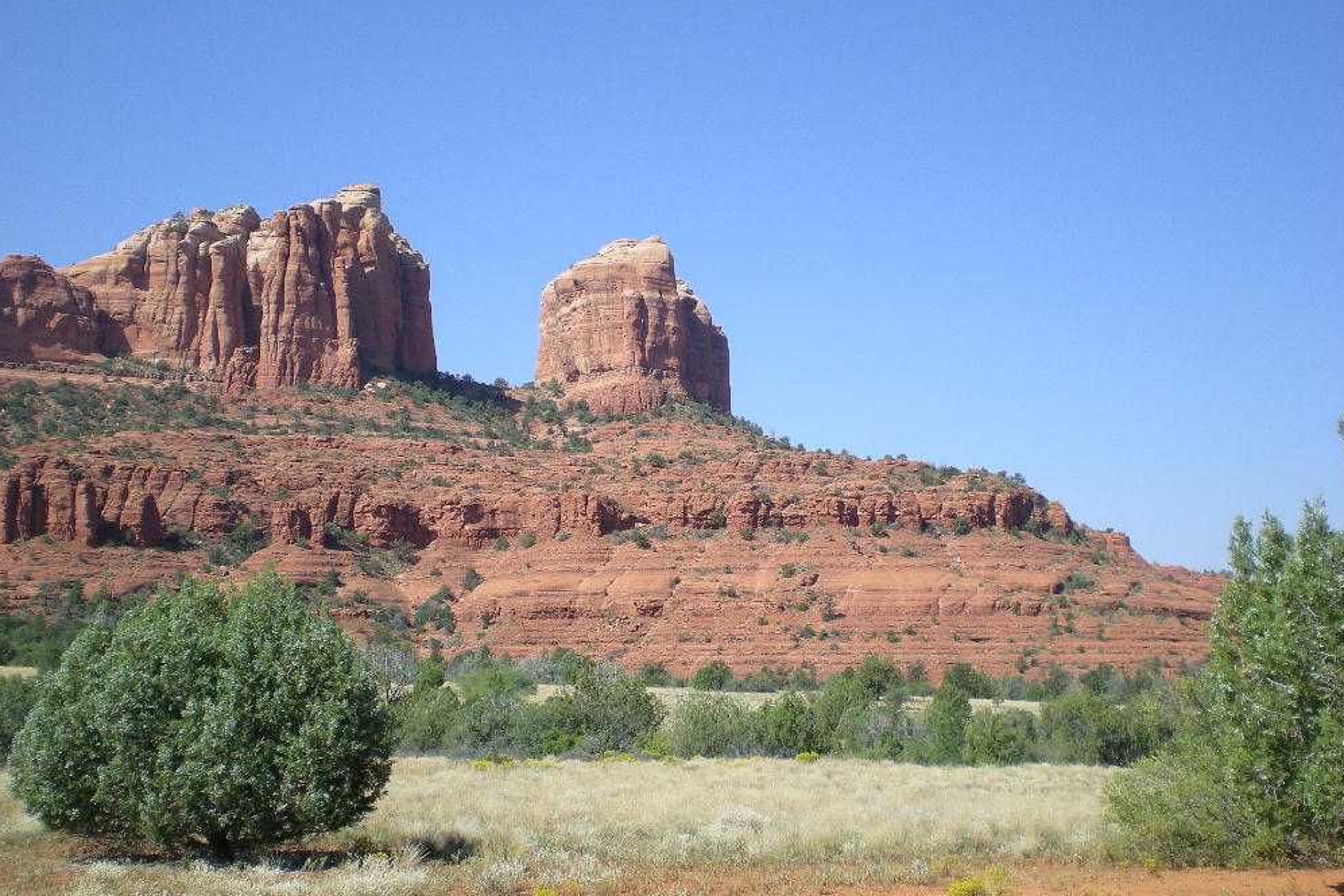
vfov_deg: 28.7
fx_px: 1755
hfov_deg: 41.9
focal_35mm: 47
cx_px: 681
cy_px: 465
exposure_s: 1/264
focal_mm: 7.4
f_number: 4.9
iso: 50
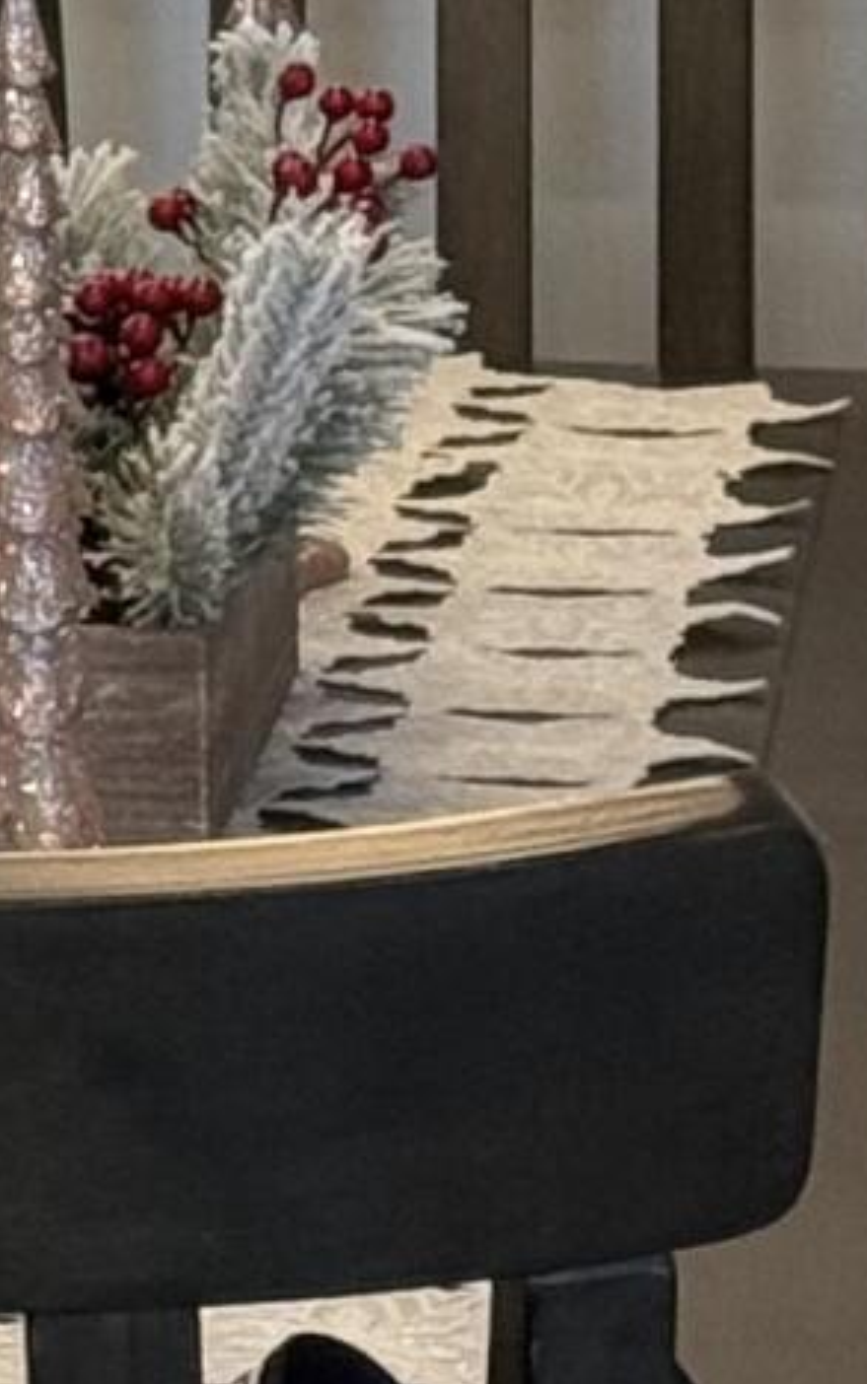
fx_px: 12310
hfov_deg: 3.8
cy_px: -532
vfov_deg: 6.4
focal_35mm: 326
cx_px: -2841
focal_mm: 6.76
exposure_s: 1/128
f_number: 1.78
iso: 50
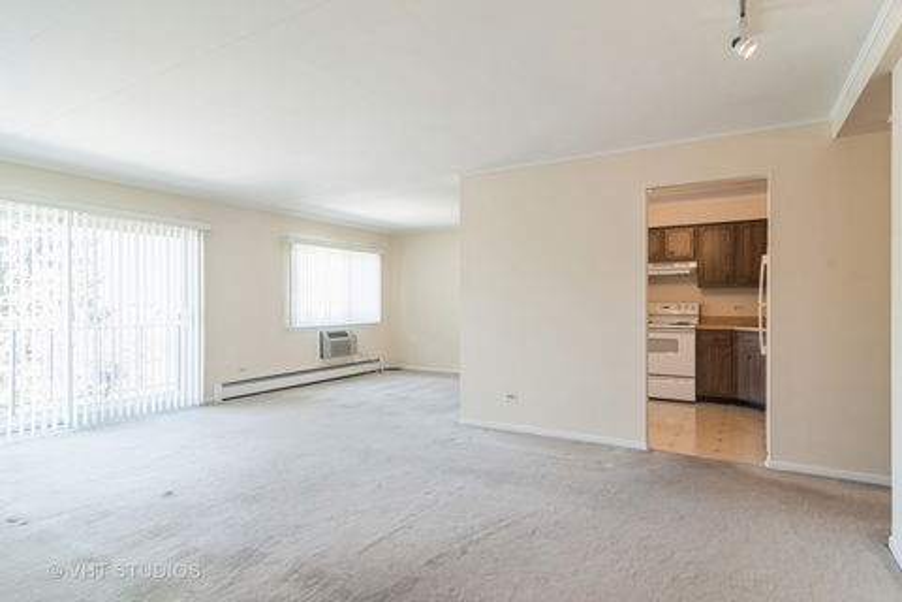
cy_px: 301
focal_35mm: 18
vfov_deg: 67.4
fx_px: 451
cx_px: 451
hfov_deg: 90.0
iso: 200
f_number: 8
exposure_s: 1/6
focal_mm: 12
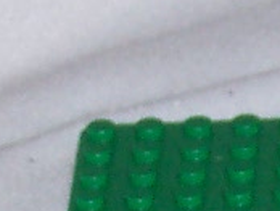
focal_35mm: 784
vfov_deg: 1.9
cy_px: 567
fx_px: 6350
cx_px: 811
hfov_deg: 2.5
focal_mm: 17.6
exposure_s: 1/90
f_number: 4.8
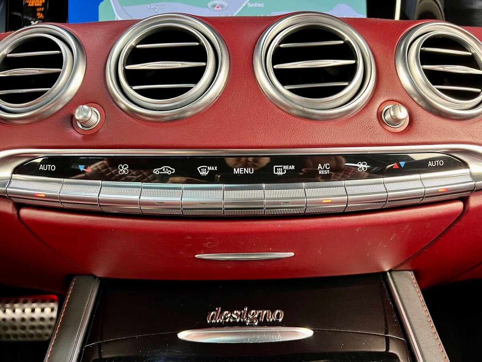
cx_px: 241
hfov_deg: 67.3
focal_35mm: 26
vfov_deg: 53.1
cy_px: 181
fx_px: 362
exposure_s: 1/55
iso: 400
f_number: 1.5
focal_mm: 5.7
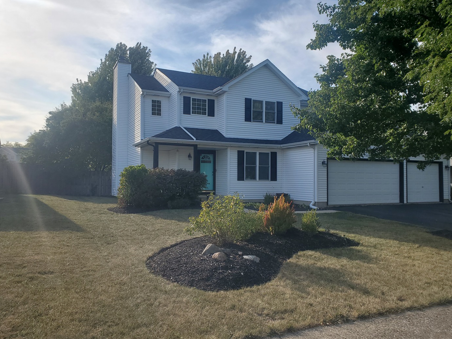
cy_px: 165
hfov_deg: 65.3
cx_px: 230
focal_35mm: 27
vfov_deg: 51.3
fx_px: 353
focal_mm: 4.3
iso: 50
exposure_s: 1/1256
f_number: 2.4
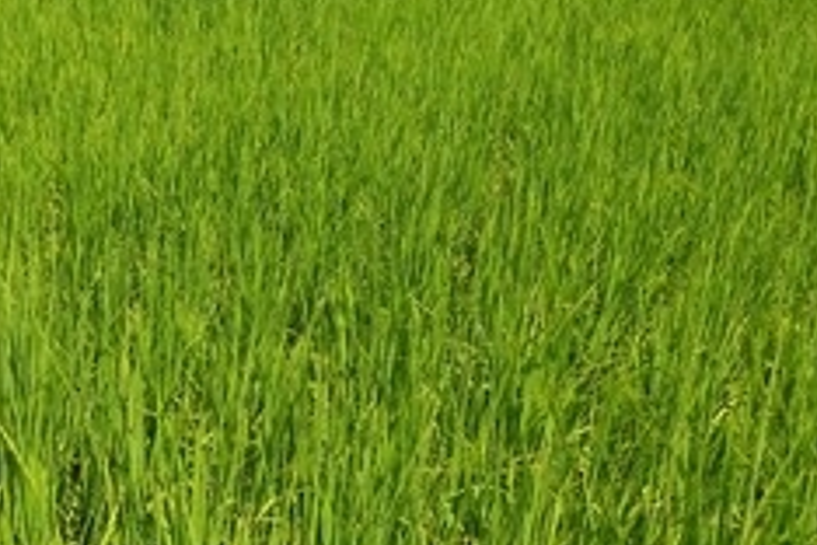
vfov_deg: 18.9
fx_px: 1634
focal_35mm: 72
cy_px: 314
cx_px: 171
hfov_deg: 27.5
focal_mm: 3.6
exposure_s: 1/884
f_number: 2.09
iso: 50
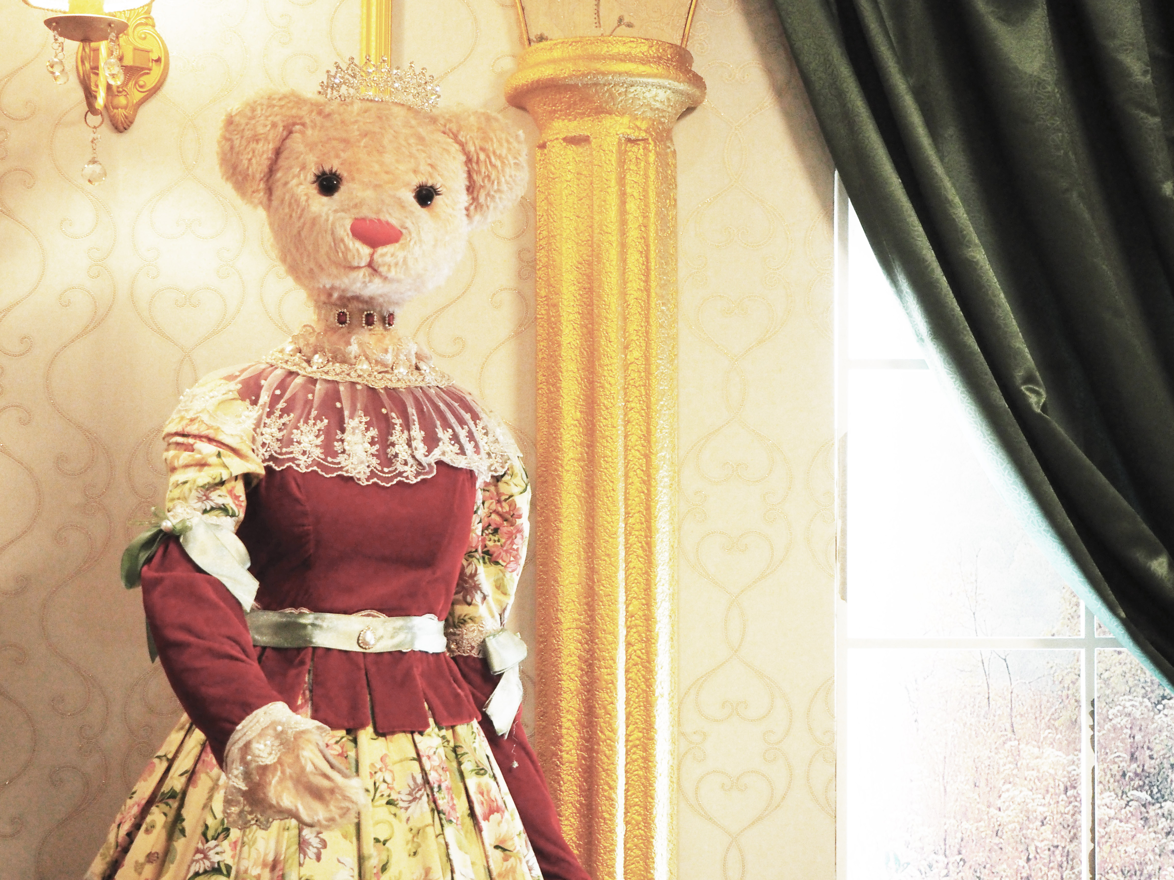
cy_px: 440
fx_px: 2238
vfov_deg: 22.3
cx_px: 587
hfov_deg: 29.4
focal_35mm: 66
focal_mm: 33
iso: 1600
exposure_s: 1/60
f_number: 5.4
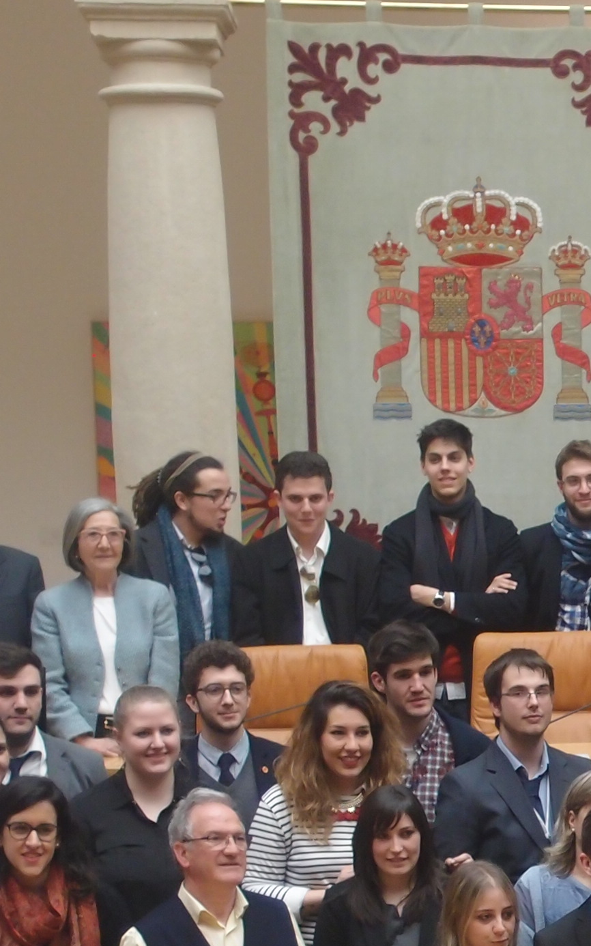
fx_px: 2732
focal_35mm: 106
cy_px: 846
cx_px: 928
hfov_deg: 11.7
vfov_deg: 19.3
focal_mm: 8.16
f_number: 2
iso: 160
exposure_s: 1/80
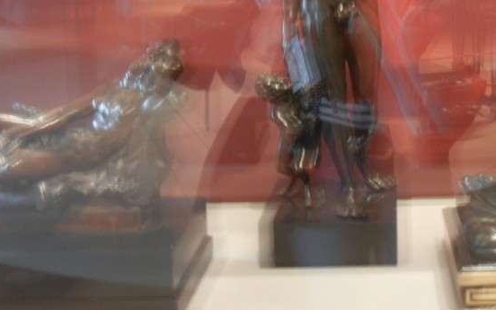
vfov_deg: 21.6
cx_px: 406
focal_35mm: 59
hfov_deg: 33.4
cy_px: 50
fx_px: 798
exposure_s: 1/1.7
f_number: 3.5
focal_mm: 5.4
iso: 200
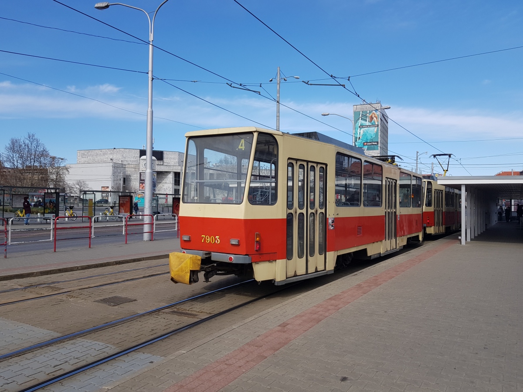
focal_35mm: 26
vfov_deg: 53.1
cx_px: 262
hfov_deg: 67.3
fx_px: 393
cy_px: 196
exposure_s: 1/1924
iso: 40
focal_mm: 4.2
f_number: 1.7
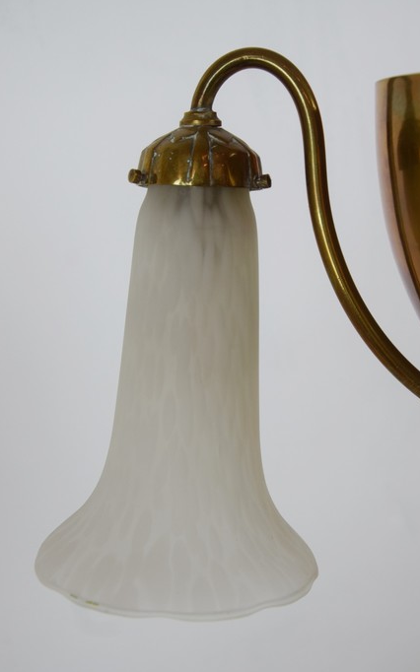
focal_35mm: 61
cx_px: 245
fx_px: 1118
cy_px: 320
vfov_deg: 33.5
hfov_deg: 21.3
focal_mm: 34
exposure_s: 1/160
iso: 400
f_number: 6.3
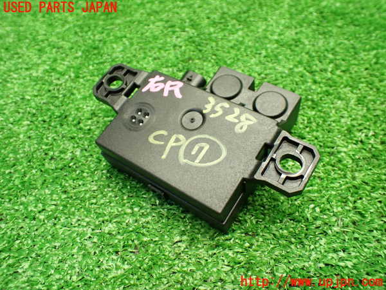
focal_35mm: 30
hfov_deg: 60.0
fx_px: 335
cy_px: 145
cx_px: 193
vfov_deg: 46.8
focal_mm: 5.4
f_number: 2.3
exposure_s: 1/100
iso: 800
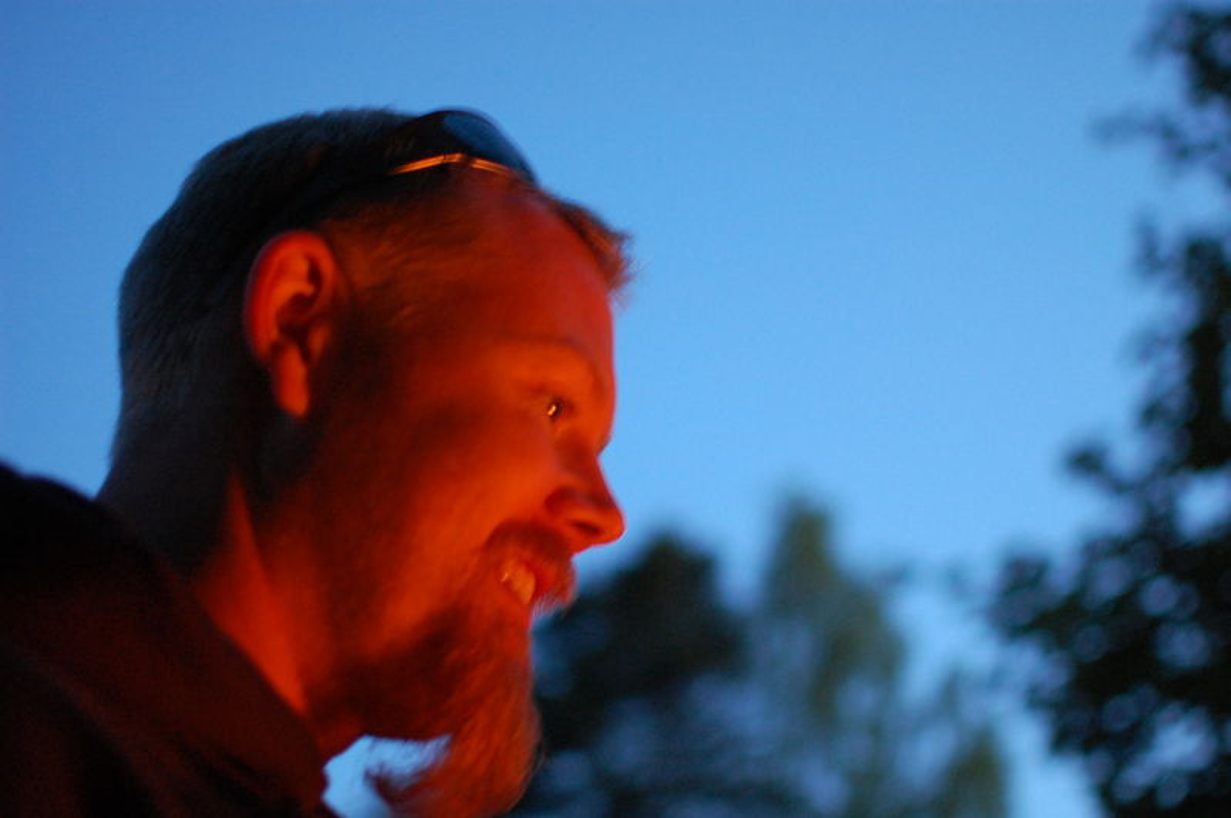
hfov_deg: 37.9
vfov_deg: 25.7
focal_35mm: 52
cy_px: 409
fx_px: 1793
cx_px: 616
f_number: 1.8
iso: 900
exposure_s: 1/8
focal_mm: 35
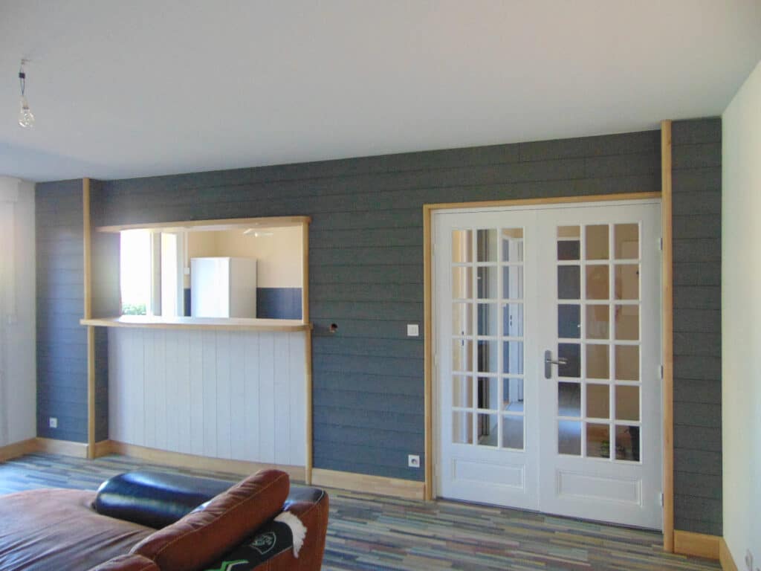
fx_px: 550
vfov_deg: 54.9
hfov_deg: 69.4
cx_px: 380
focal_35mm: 25
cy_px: 286
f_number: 3
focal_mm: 4.5
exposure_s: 1/25
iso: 400
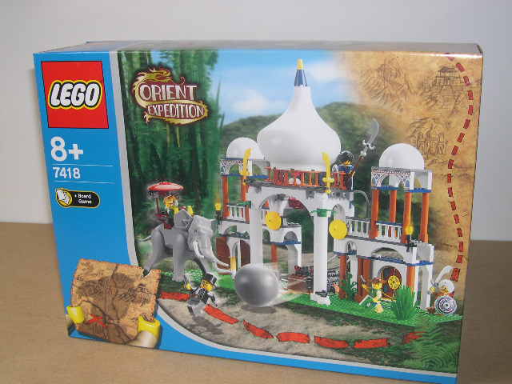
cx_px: 256
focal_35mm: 42
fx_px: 621
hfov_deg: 44.8
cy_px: 192
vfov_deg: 34.3
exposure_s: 1/60
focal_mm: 9
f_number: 2.9
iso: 100
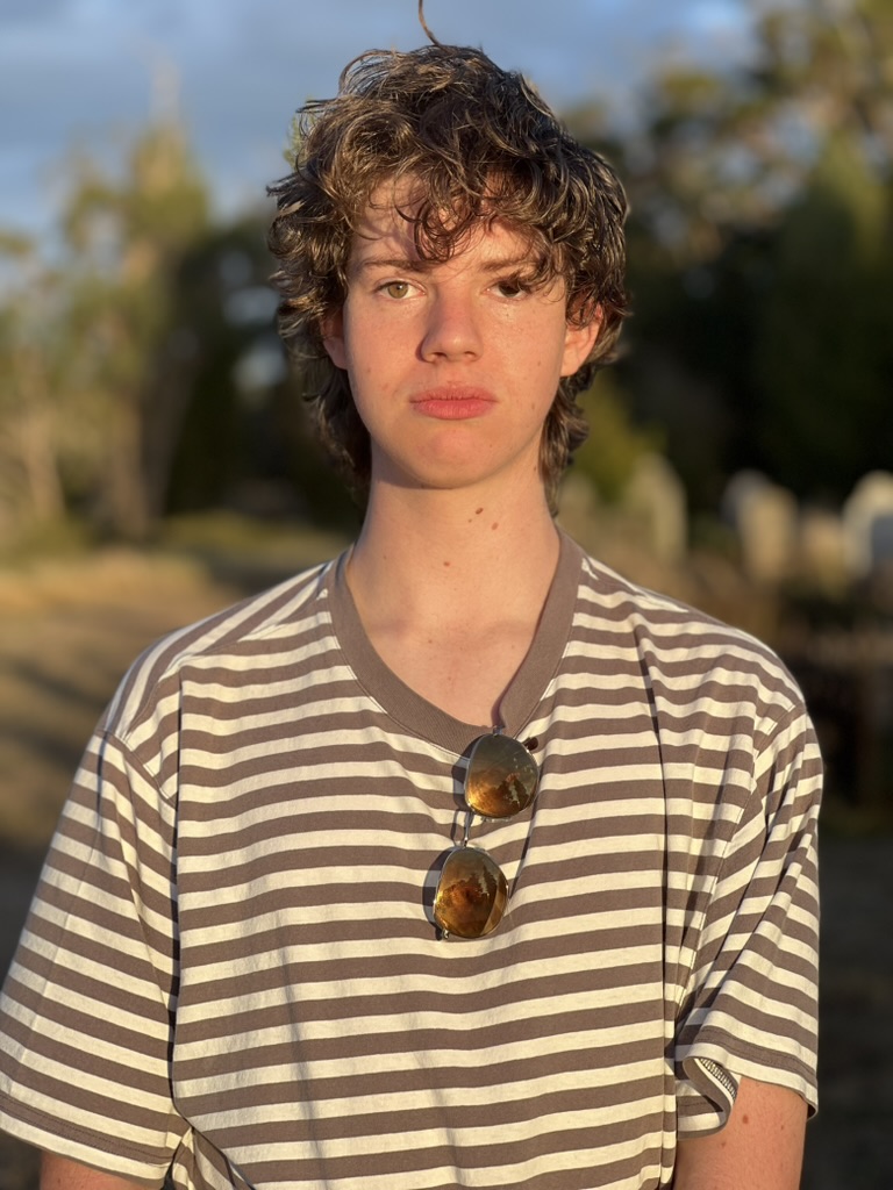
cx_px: 446
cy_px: 595
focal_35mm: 77
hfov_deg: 19.1
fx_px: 2649
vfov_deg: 25.3
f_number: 2.8
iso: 25
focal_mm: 9
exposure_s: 1/173
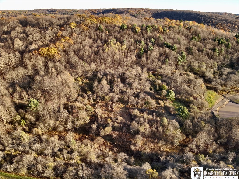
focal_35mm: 24
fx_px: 166
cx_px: 120
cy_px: 90
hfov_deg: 71.6
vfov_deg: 56.8
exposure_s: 1/180
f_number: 2.8
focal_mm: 4.4
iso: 103
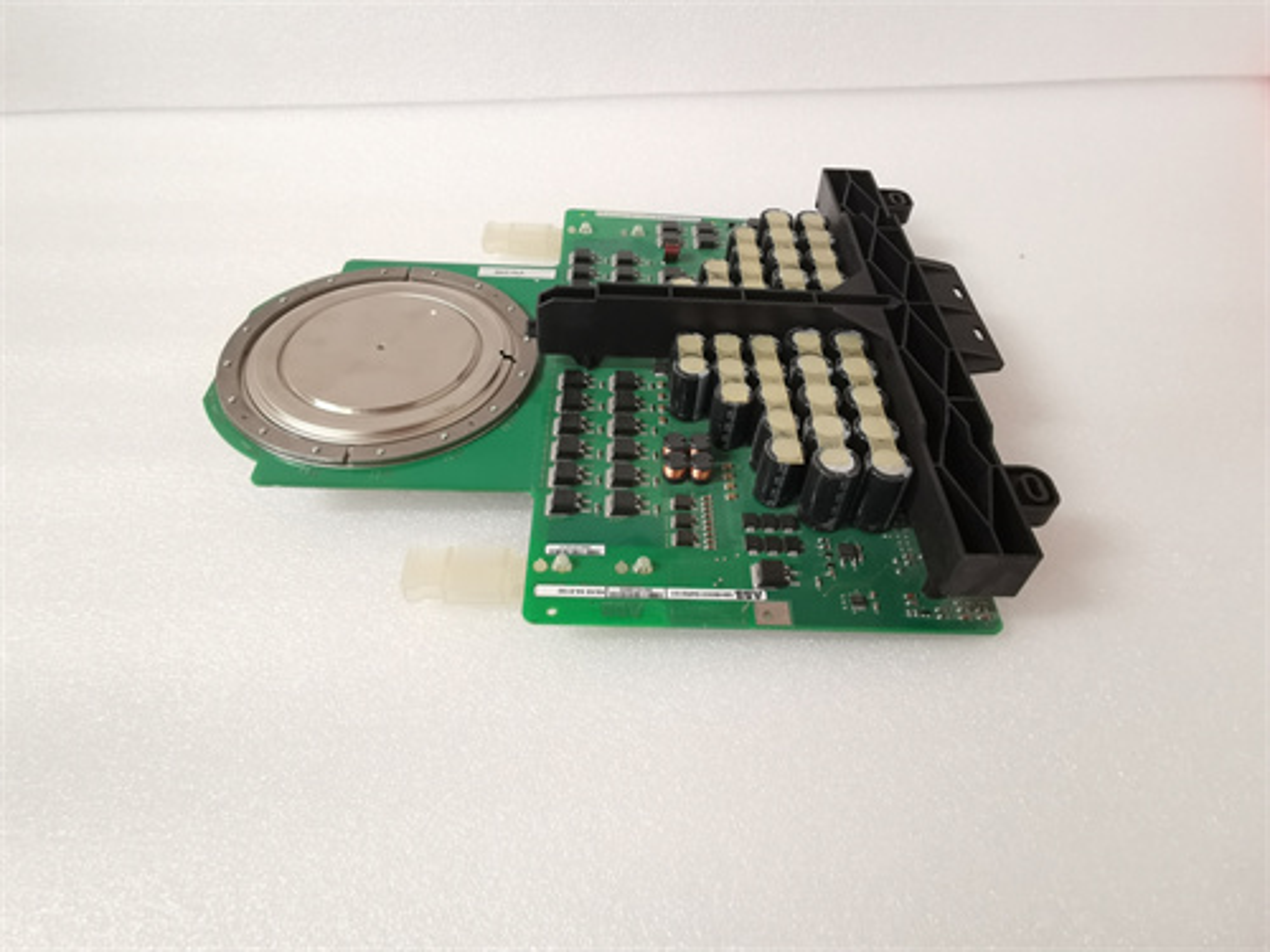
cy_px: 476
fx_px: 770
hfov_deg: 79.0
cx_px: 635
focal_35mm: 21
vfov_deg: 63.4
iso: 320
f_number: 2.2
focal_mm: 3.95
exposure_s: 1/30
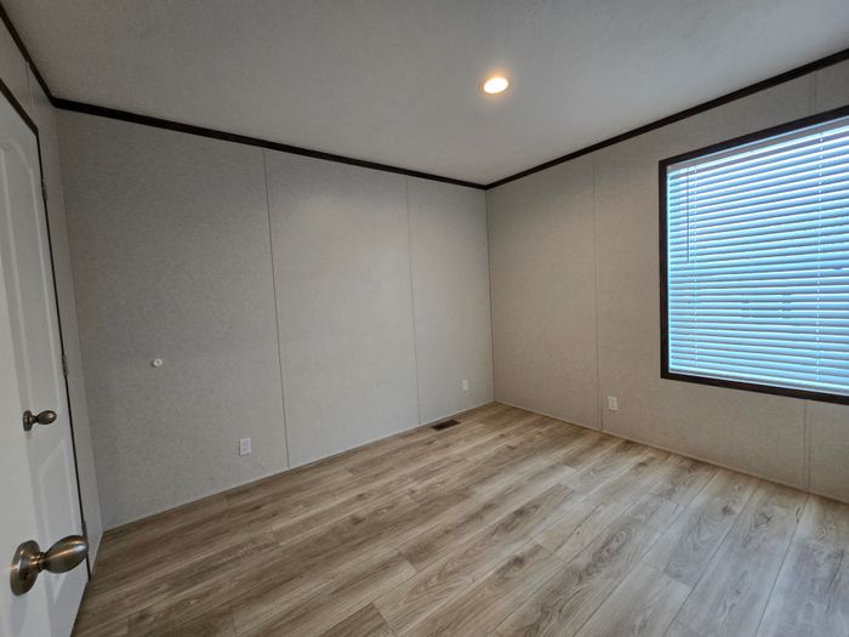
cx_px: 424
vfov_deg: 89.9
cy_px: 318
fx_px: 319
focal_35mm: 13
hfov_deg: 106.2
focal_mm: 2.2
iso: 80
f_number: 2.2
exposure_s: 1/60
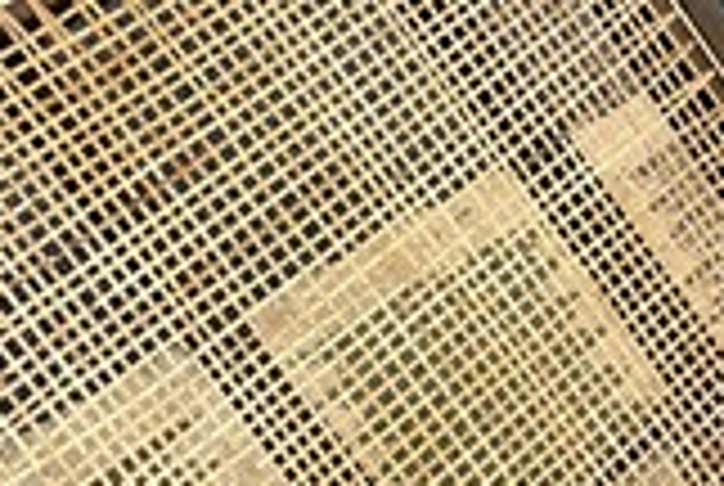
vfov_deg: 20.2
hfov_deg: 29.9
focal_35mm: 67
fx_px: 1350
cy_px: 378
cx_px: 463
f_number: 1.6
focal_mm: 5.1
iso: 250
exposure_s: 1/50
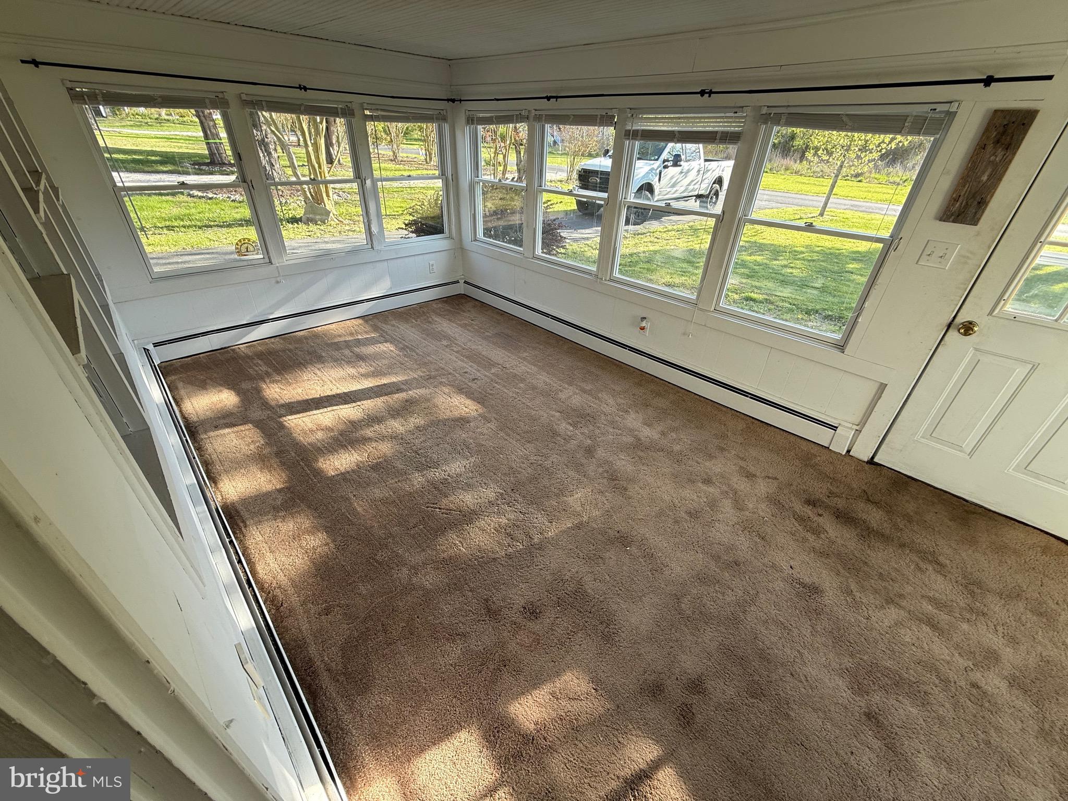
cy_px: 400
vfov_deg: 85.7
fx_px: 432
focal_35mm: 14
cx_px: 534
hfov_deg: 102.1
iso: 64
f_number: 2.2
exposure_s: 1/99
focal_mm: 2.22
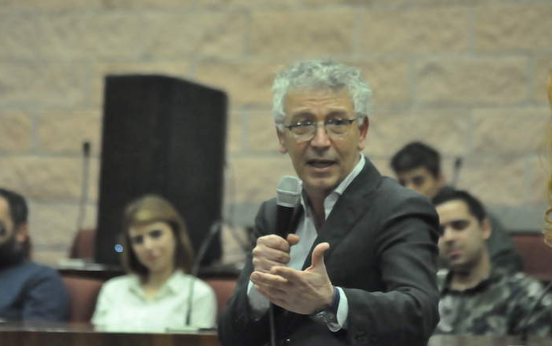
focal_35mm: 208
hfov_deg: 10.1
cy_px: 167
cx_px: 275
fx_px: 3123
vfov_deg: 6.3
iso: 6400
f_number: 4.2
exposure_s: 1/80
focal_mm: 135
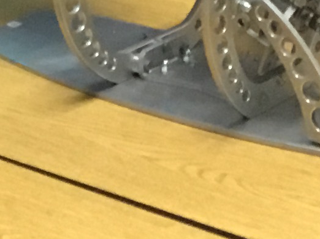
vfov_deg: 7.4
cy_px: -212
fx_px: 1793
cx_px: 19
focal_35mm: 194
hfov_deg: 10.1
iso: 250
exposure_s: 1/30
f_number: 2.4
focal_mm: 3.3
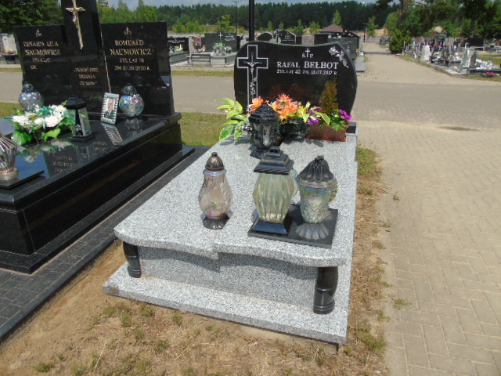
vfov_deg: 54.9
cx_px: 250
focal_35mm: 25
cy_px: 188
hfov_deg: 69.4
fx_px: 362
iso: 80
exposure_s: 1/1000
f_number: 3.8
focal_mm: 4.4
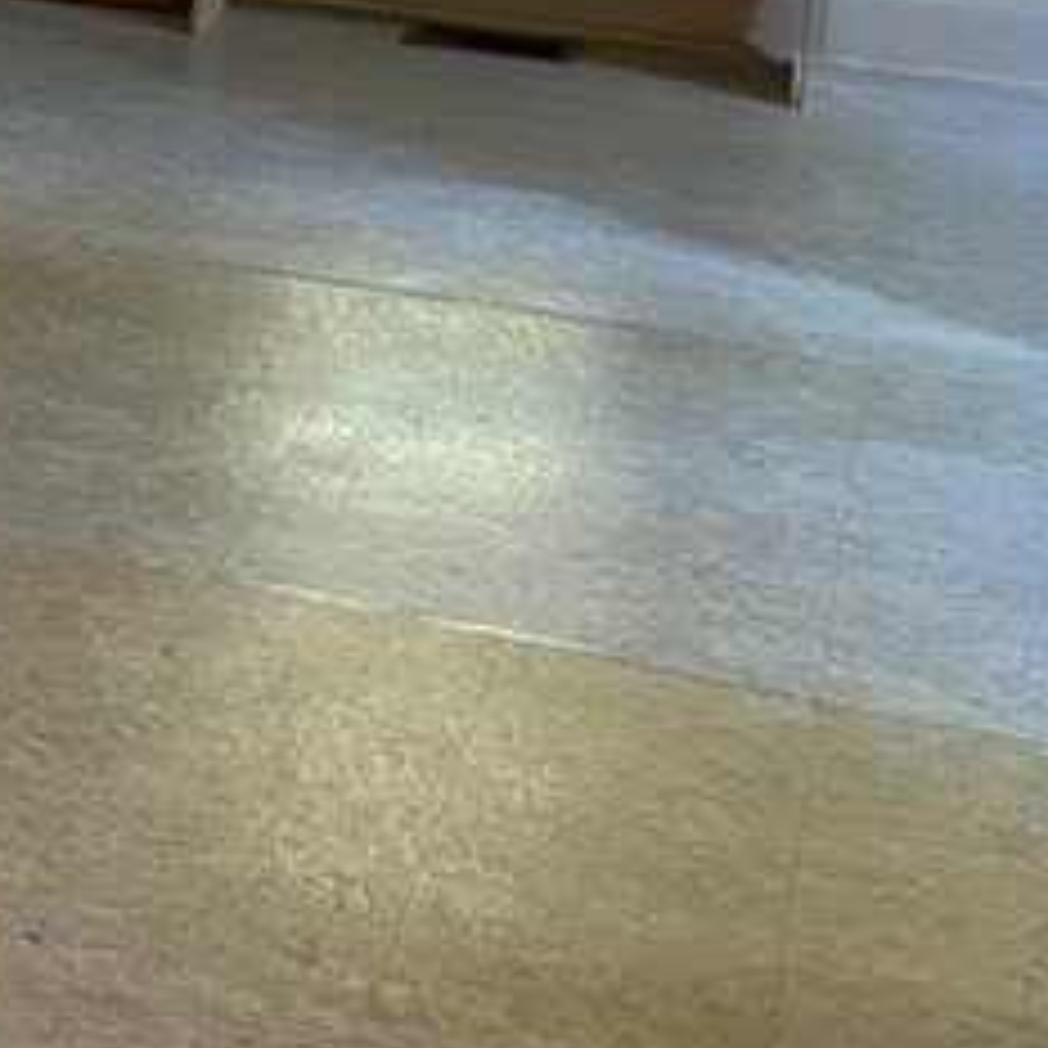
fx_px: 3459
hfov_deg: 14.7
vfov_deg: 16.4
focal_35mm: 101
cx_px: -927
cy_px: -279
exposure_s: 1/40
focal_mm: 4.2
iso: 400
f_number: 1.6
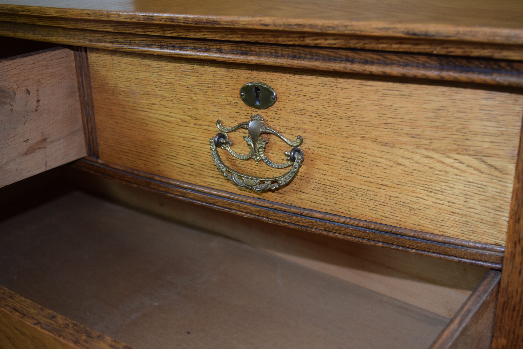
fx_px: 632
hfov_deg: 44.9
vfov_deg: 30.9
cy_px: 174
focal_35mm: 44
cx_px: 262
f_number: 4.2
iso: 720
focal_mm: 29
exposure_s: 1/60
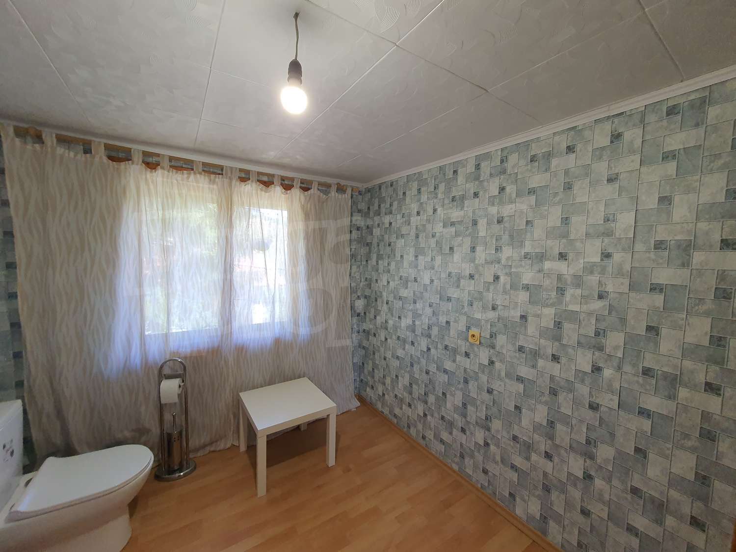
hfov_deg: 106.2
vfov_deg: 89.9
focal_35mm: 13
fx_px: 276
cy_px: 276
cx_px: 368
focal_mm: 1.8
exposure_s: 1/60
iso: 125
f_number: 2.2
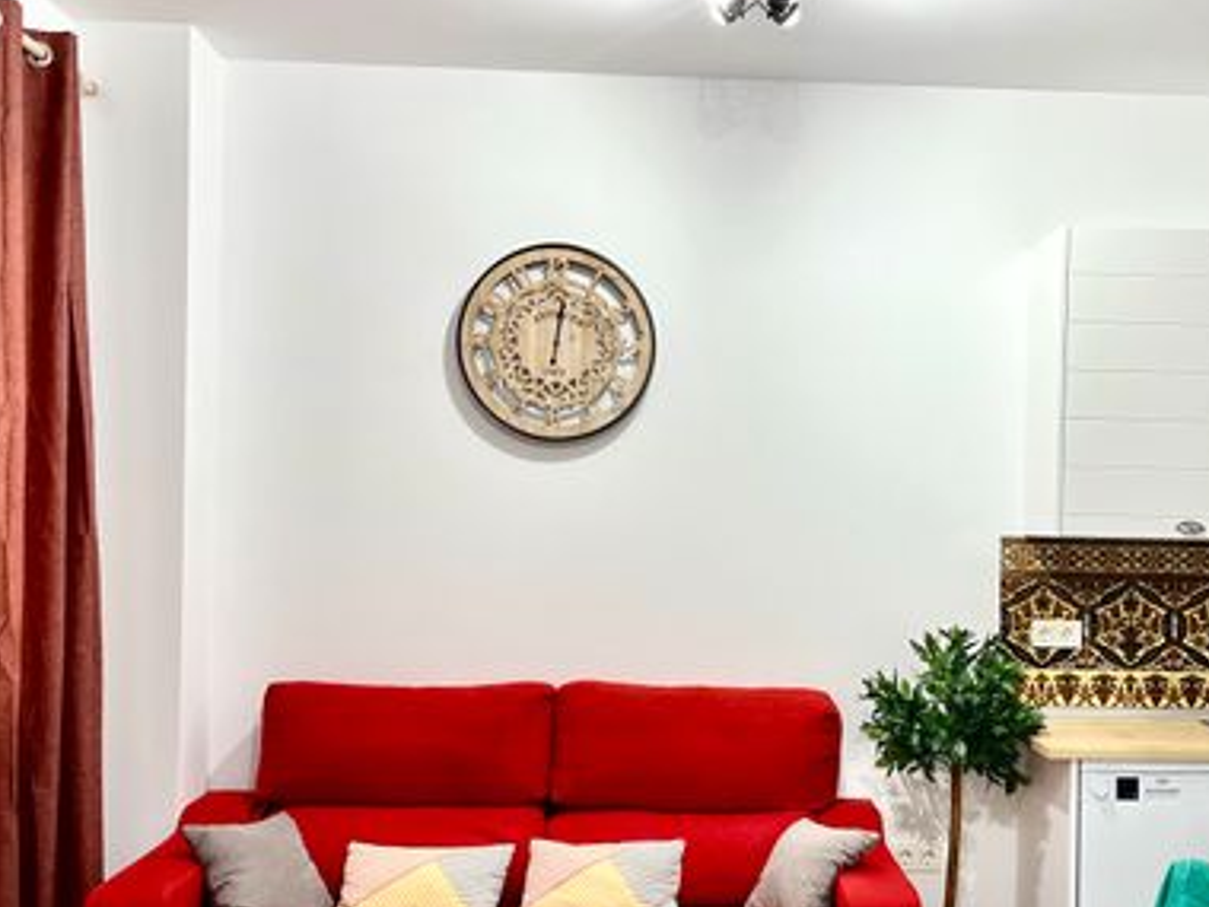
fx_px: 1432
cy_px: 512
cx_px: 735
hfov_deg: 45.5
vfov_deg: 35.1
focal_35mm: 41
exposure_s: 1/100
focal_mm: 5.1
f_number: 1.6
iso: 64
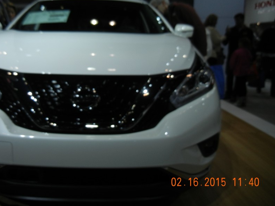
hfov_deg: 47.4
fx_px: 310
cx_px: 102
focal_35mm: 39
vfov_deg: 36.6
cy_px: 76
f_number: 3.5
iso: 160
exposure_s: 1/468
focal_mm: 5.4
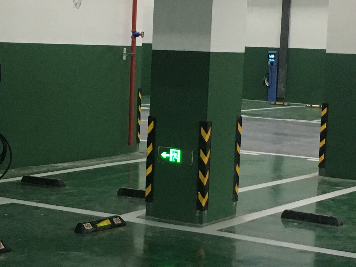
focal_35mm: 92
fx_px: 946
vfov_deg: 16.0
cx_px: 150
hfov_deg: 21.3
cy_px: 191
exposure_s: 1/17
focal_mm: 4.15
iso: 200
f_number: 2.2
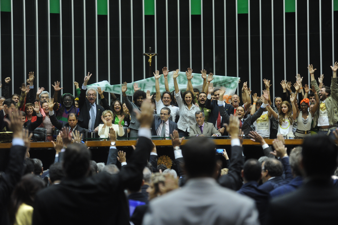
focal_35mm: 116
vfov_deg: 11.8
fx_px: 1088
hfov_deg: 17.7
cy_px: 112
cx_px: 169
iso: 1600
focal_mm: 116
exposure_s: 1/80
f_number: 2.8
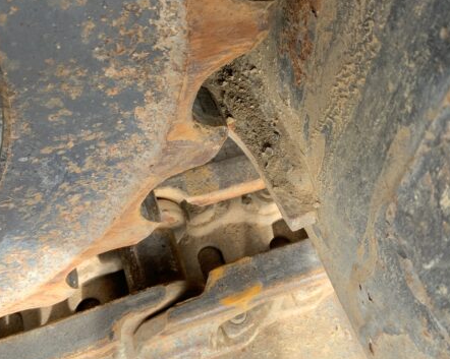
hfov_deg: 44.8
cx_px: 219
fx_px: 546
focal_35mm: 41
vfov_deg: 36.1
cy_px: 124
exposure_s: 1/122
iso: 32
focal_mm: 3
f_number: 1.8
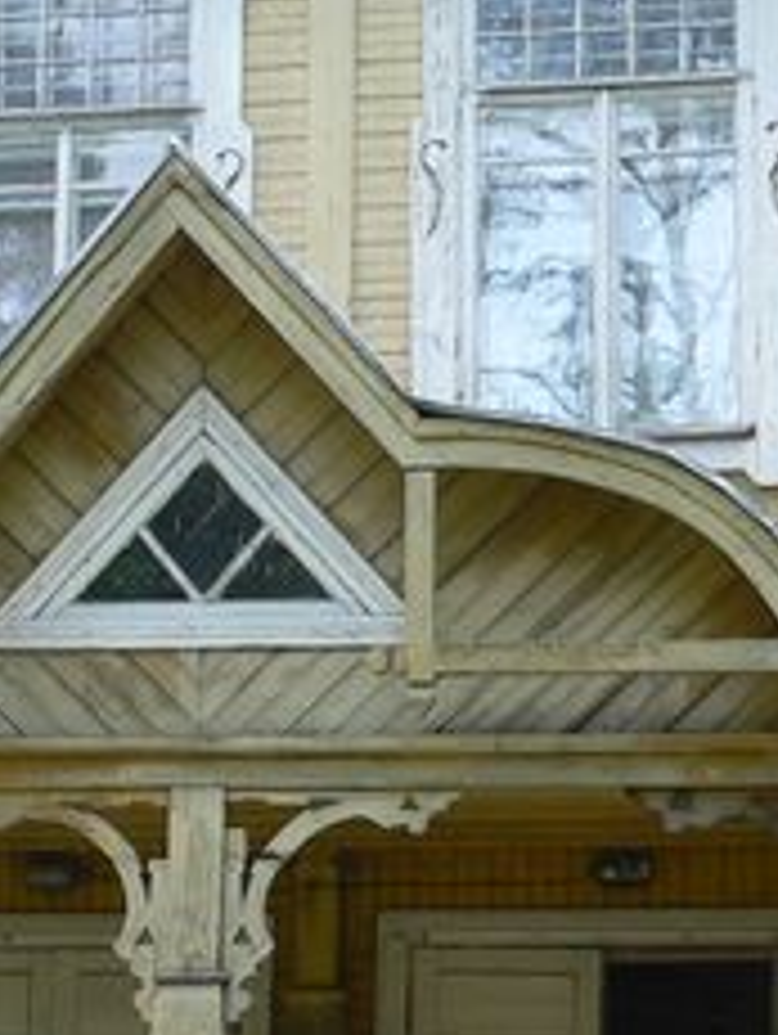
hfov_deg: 11.8
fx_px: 3739
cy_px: 968
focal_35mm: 125
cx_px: 63
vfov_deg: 15.5
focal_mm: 6
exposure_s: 1/80
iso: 80
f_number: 2.8
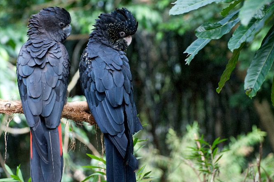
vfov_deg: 9.2
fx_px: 1132
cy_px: 96
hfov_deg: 13.8
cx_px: 126
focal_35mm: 149
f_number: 7.1
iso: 2200
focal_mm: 135
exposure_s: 1/200
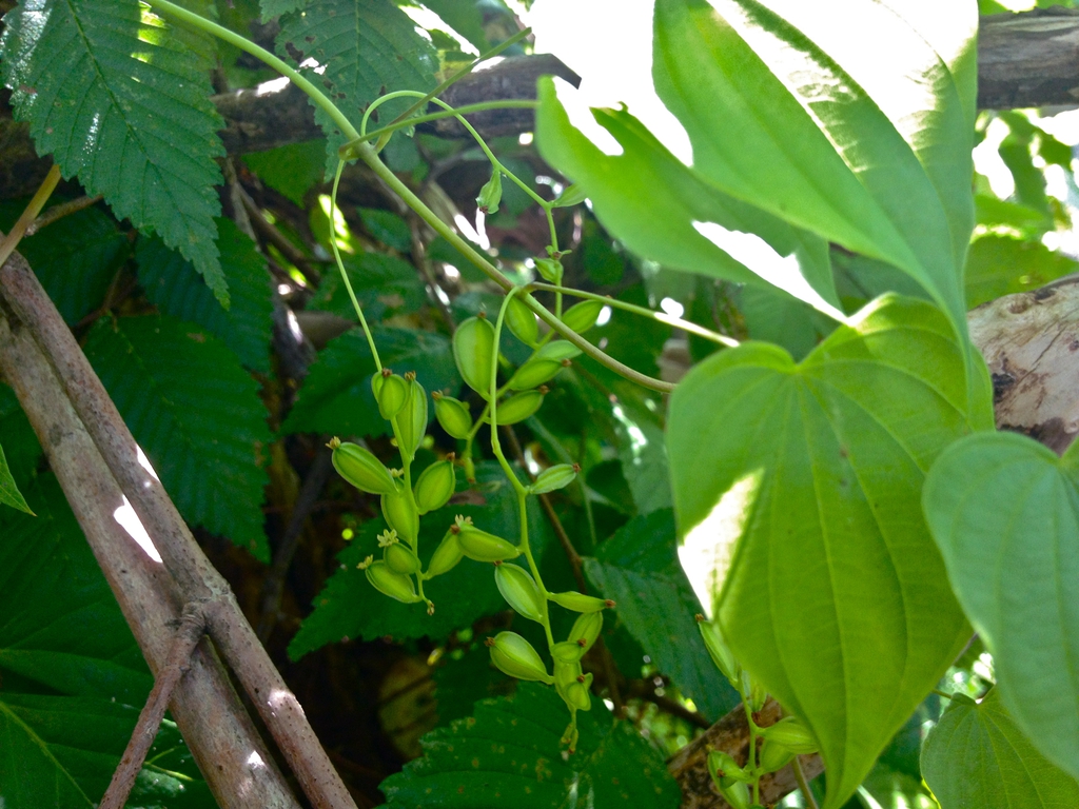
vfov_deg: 40.7
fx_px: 1091
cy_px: 404
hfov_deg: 52.6
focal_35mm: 35
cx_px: 540
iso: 100
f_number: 2.4
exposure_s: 1/120
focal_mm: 4.28
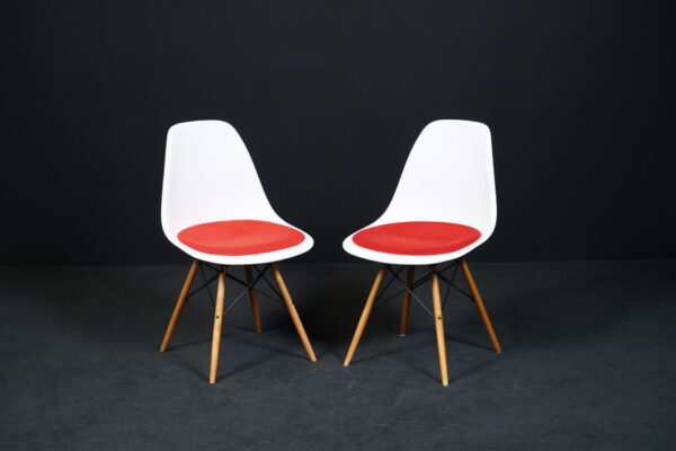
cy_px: 226
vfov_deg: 20.3
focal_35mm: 67
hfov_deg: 30.1
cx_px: 338
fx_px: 1258
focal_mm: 67
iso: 5000
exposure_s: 1/160
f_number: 7.1
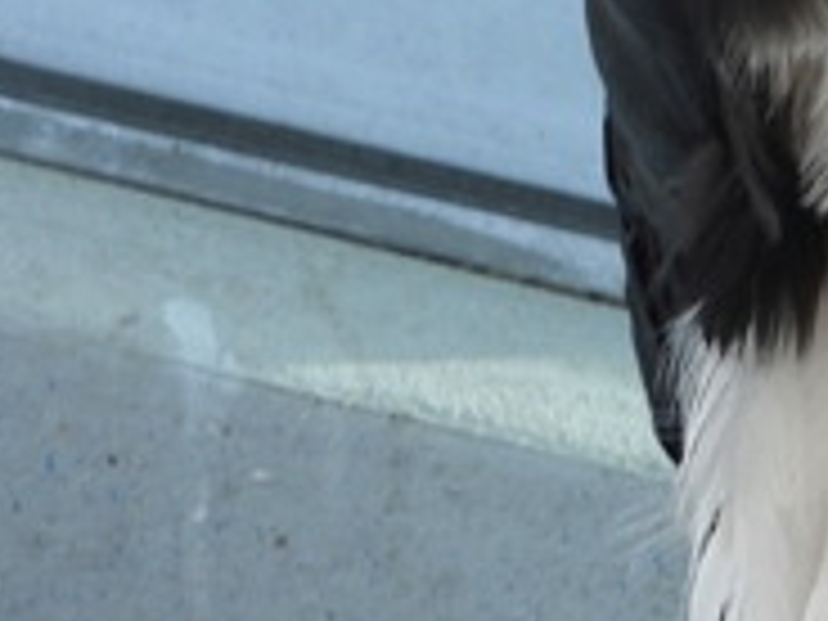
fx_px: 26527
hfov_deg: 1.8
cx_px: 1624
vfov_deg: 1.3
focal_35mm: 1109
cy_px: -248
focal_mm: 45.8
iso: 180
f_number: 4.5
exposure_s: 1/125
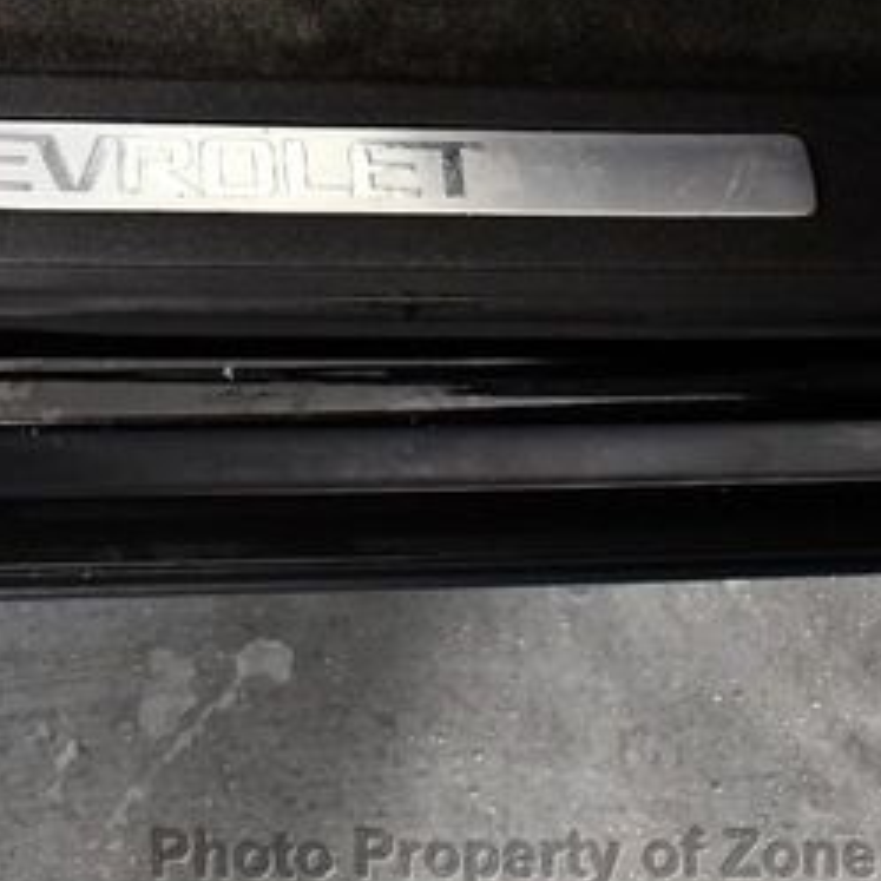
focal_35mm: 92
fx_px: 2649
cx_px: 99
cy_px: 165
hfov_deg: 18.6
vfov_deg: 18.7
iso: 3200
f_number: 3.8
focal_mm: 21
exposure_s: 1/125
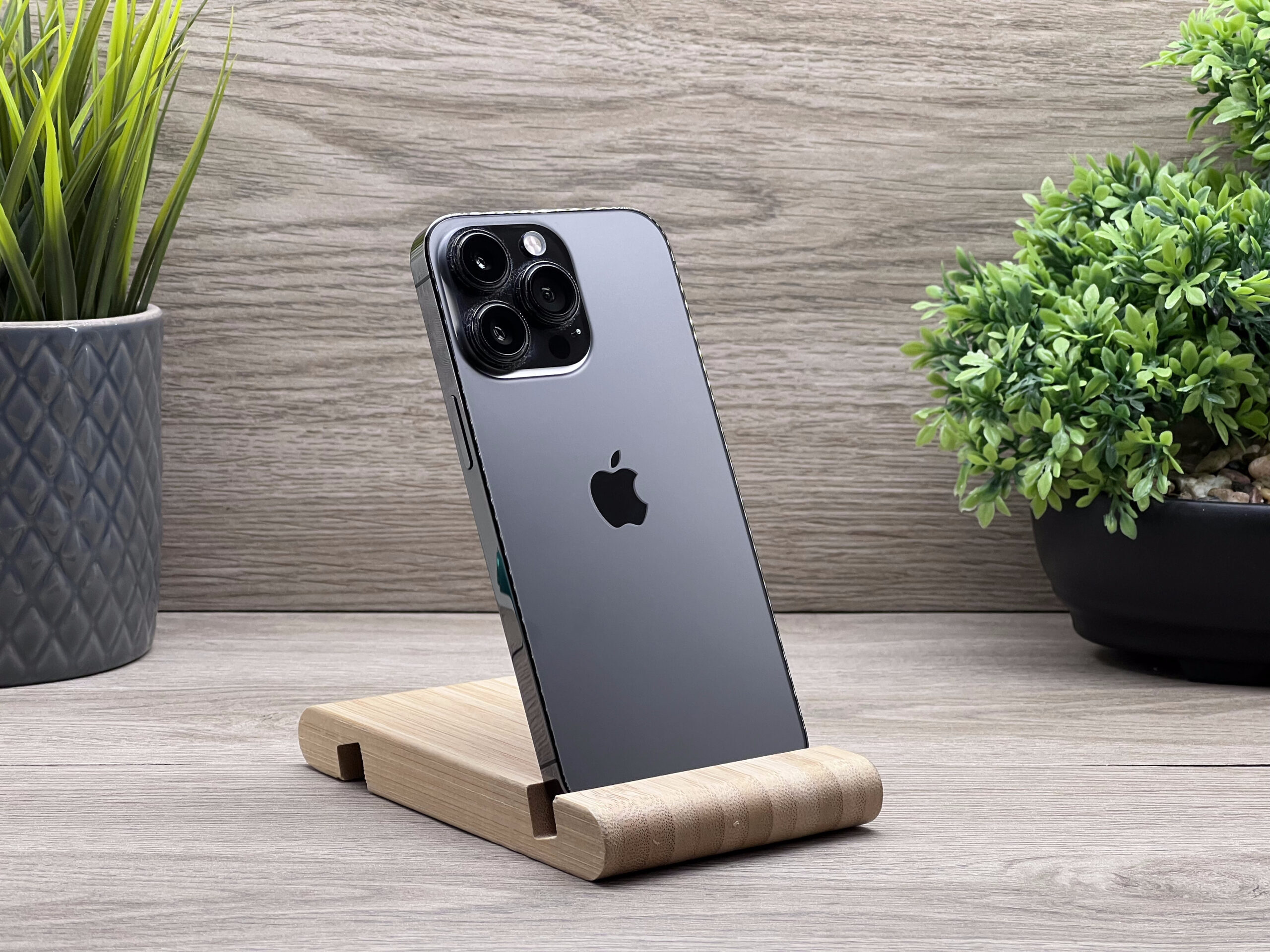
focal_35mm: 77
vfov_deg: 19.1
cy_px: 476
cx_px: 635
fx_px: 2825
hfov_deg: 25.3
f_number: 2.8
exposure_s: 1/100
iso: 80
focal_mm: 9
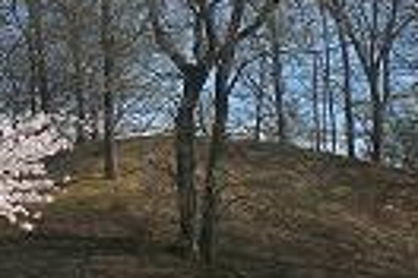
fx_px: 1614
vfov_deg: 9.9
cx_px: 73
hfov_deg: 14.7
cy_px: 85
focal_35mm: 139
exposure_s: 1/320
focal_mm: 6.3
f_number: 4.4
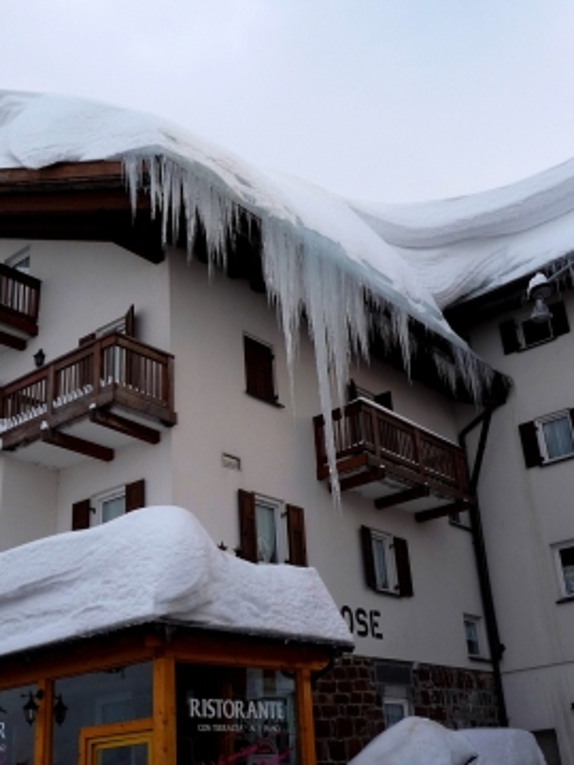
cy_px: 382
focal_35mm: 41
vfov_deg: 45.8
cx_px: 287
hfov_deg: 35.1
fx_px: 906
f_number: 3.4
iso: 100
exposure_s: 1/200
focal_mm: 5
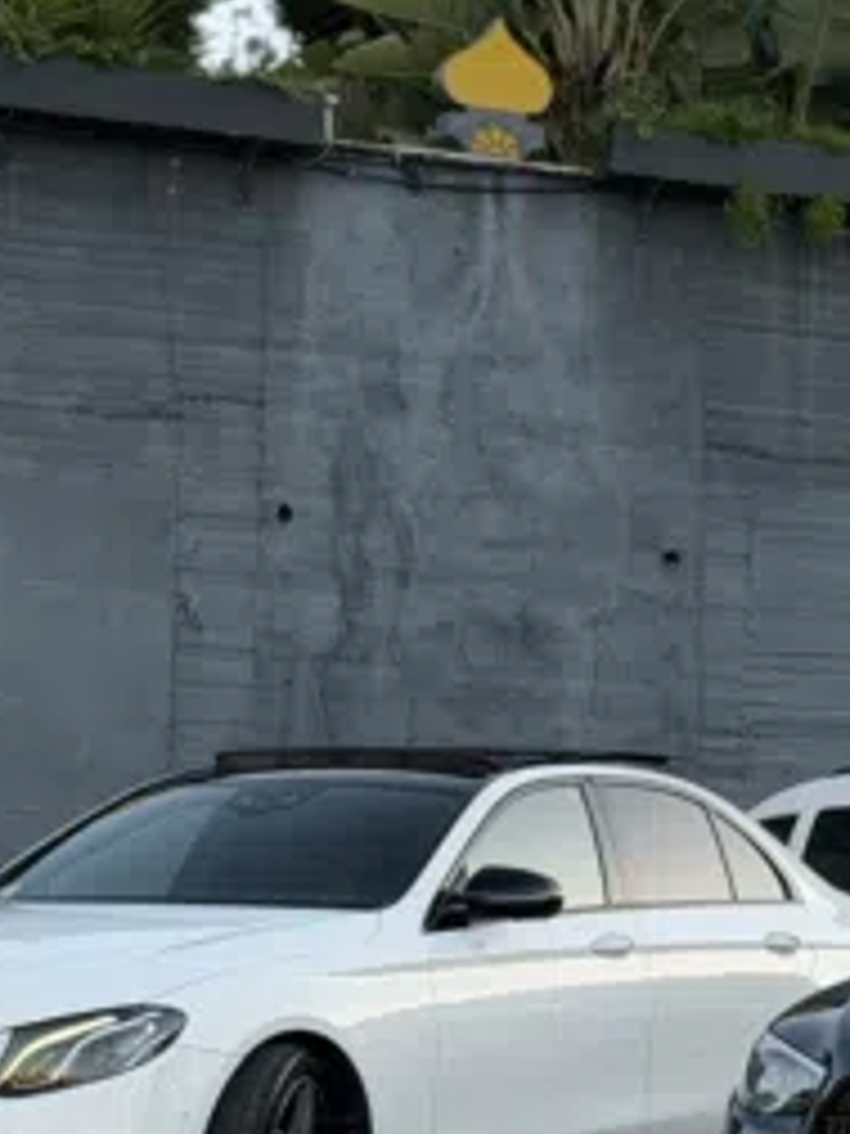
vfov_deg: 14.4
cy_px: 500
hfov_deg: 10.8
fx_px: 4485
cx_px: 751
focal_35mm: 137
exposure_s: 1/545
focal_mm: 6.76
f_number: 1.78
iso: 64
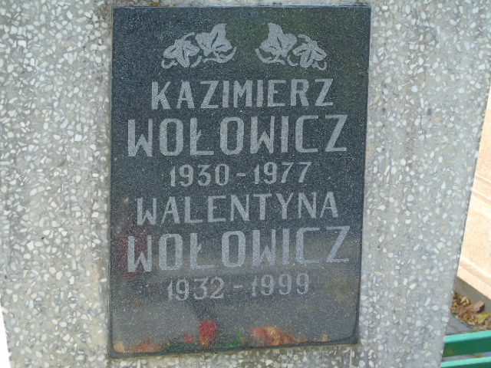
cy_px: 184
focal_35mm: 108
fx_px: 1532
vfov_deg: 13.7
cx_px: 246
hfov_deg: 18.2
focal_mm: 19
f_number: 4.4
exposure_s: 1/60
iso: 80
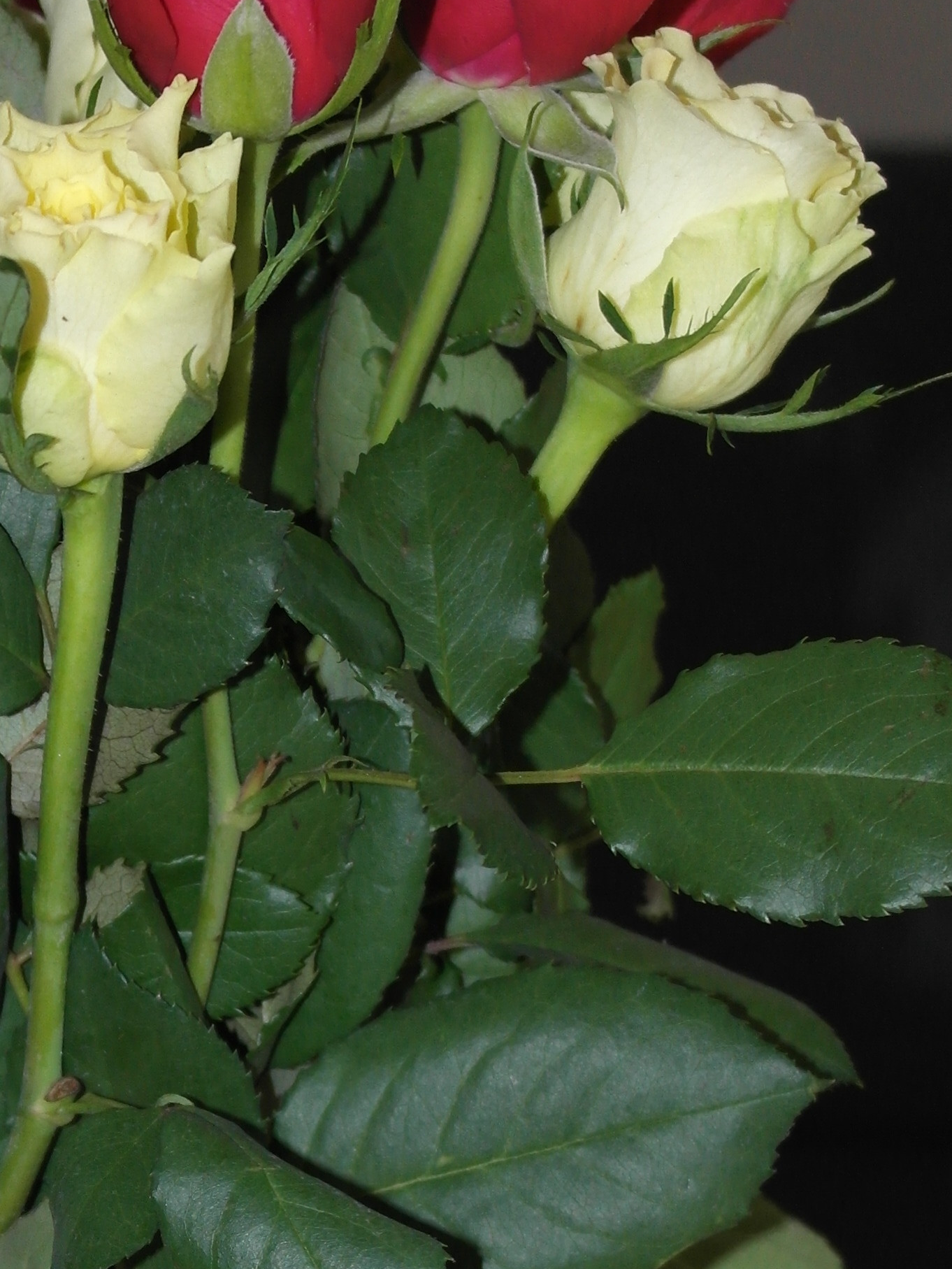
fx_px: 5205
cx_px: -112
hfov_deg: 10.3
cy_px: 1338
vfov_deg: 13.7
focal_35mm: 142
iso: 400
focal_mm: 32
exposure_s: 1/60
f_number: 4.5
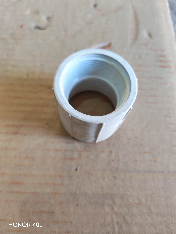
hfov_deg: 51.4
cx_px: 88
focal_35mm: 27
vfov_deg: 65.3
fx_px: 183
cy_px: 117
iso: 640
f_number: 1.9
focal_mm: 6.12
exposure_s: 1/100
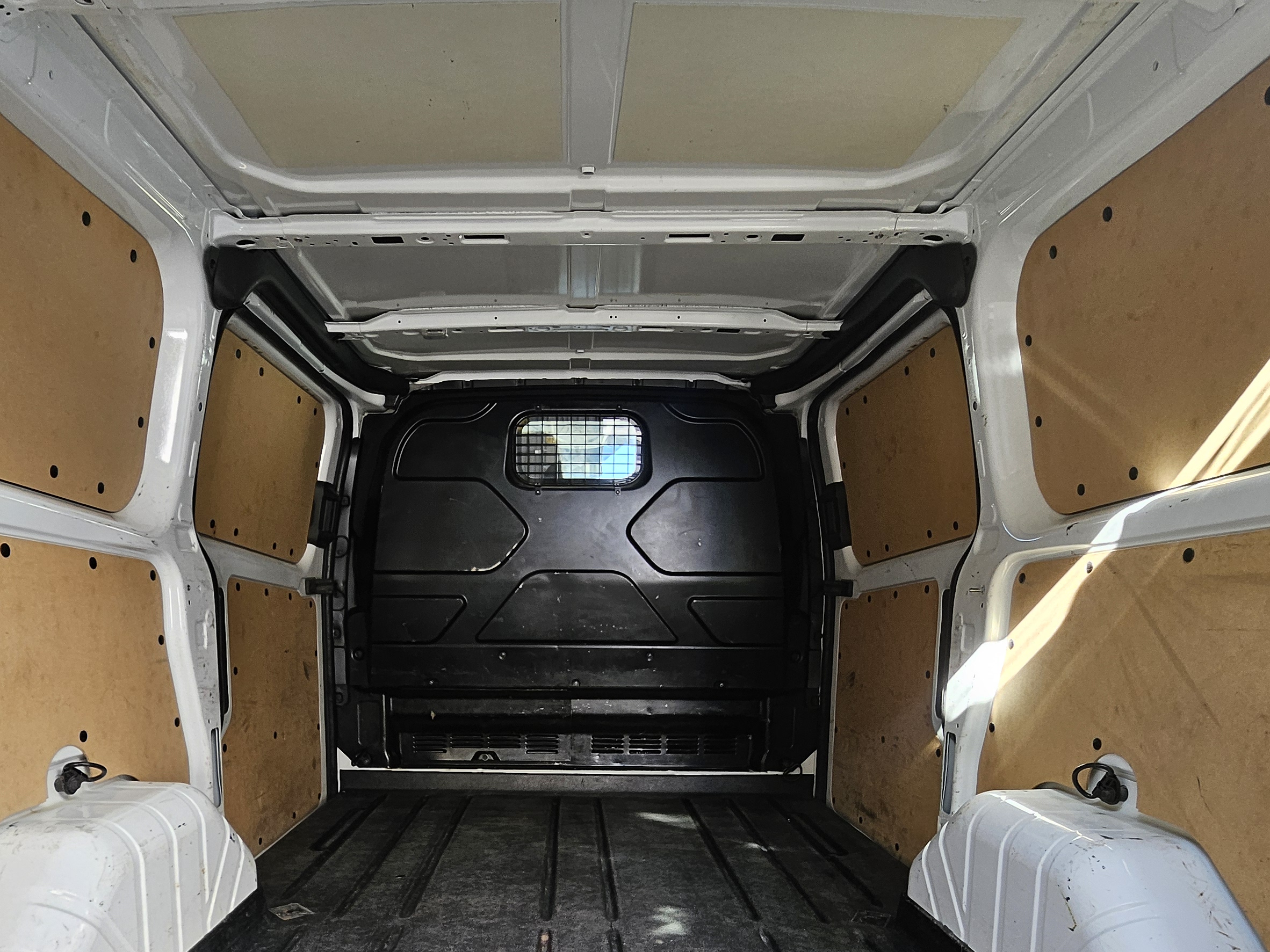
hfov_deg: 76.1
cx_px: 567
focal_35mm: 22
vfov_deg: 57.6
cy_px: 728
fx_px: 807
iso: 32
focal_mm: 1.74
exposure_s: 1/50
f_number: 2.2
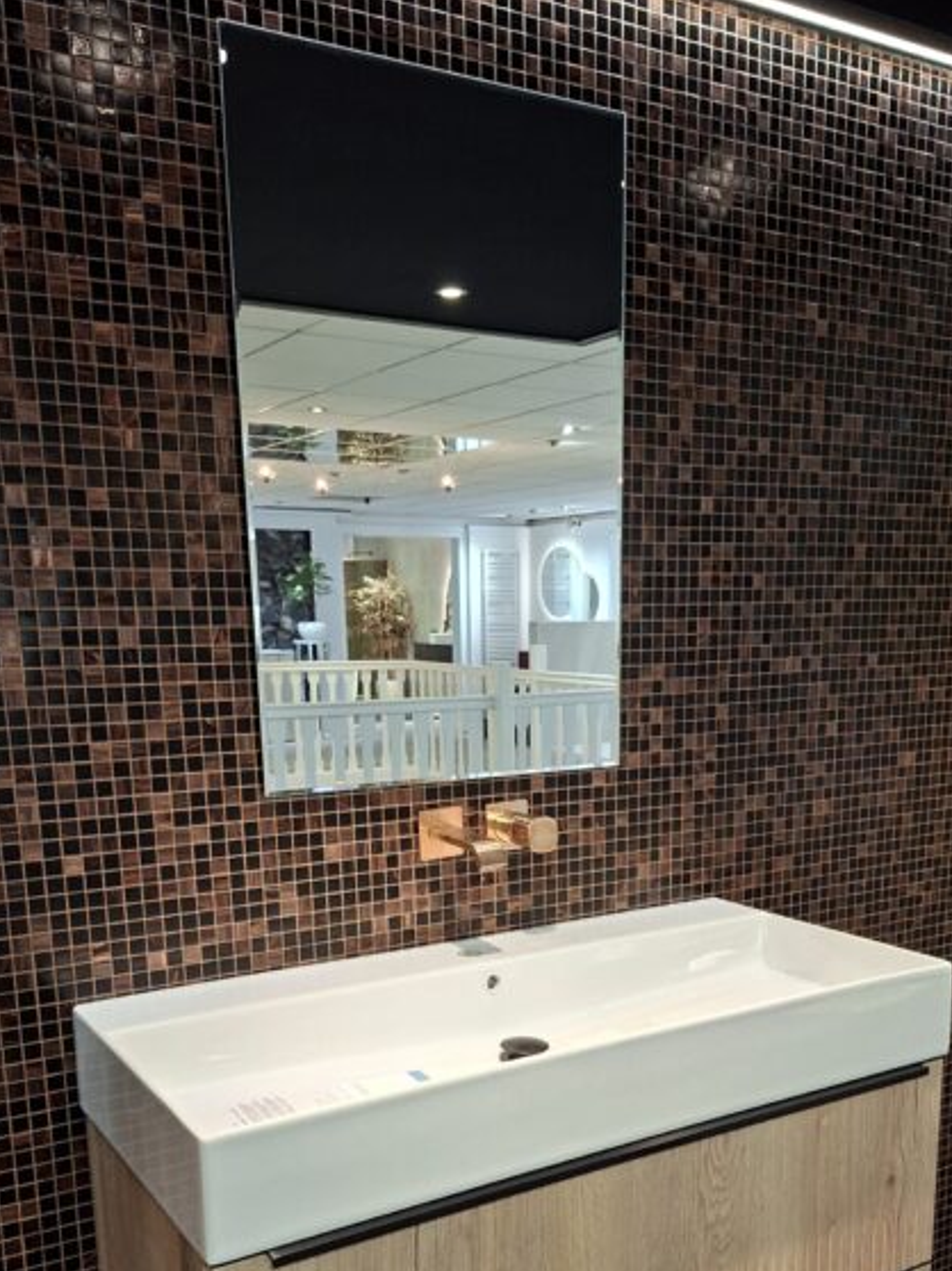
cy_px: 888
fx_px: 1211
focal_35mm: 33
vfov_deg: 53.8
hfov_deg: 42.9
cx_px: 524
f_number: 1.8
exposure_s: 1/50
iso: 250
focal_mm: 5.54
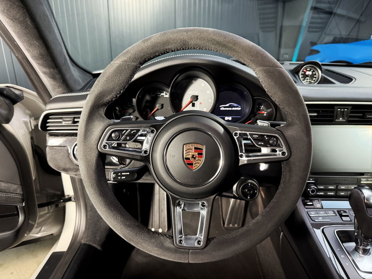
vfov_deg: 56.8
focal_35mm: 24
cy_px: 140
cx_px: 186
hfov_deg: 71.6
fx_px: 258
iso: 800
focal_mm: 6.76
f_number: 1.78
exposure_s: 1/50
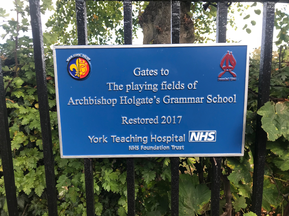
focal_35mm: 28
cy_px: 108
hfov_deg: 63.4
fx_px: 234
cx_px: 144
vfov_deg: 49.7
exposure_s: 1/130
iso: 20
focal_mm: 3.99
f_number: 1.8
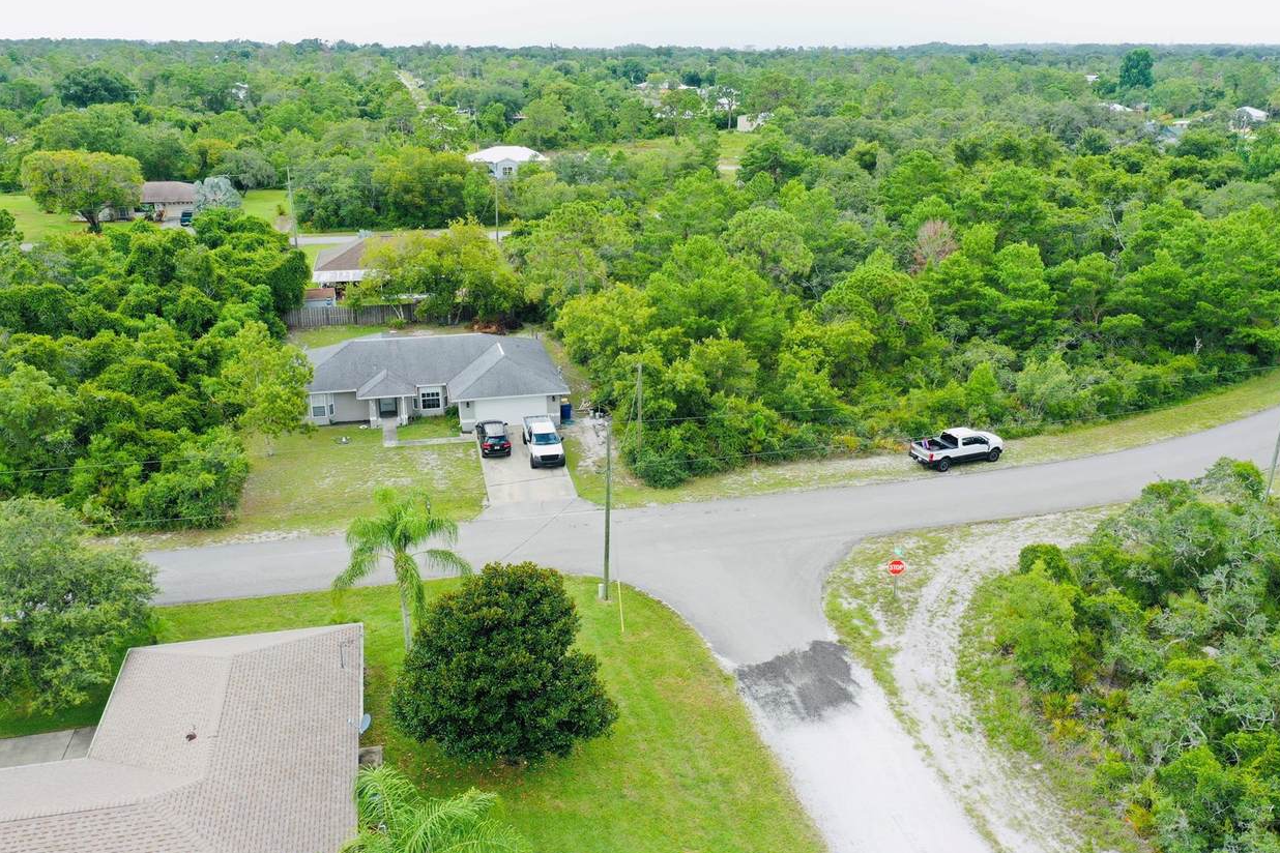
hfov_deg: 63.7
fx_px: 1031
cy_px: 431
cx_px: 629
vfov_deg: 45.0
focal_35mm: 29
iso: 100
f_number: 5
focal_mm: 10.26
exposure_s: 1/200
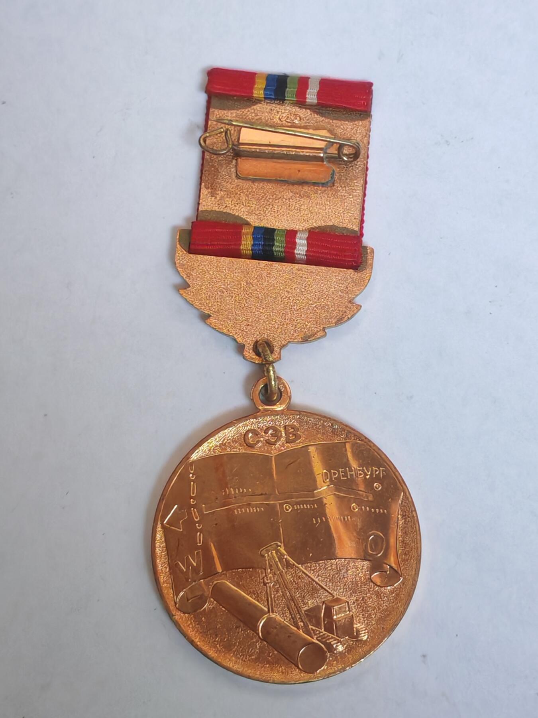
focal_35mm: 68
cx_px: 269
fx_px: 1409
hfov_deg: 21.6
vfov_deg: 28.6
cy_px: 359
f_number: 1.95
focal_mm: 5.52
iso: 1600
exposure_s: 1/33
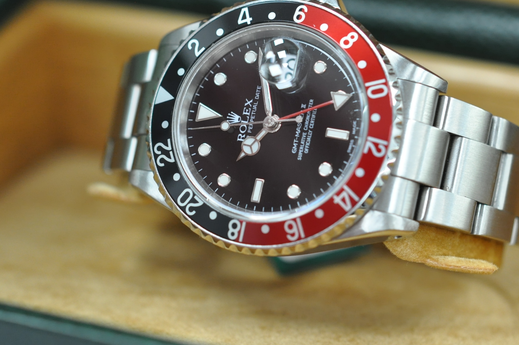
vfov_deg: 10.9
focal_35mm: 126
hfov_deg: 16.3
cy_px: 135
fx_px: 1814
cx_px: 278
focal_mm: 60
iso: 1100
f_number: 4
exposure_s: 1/125
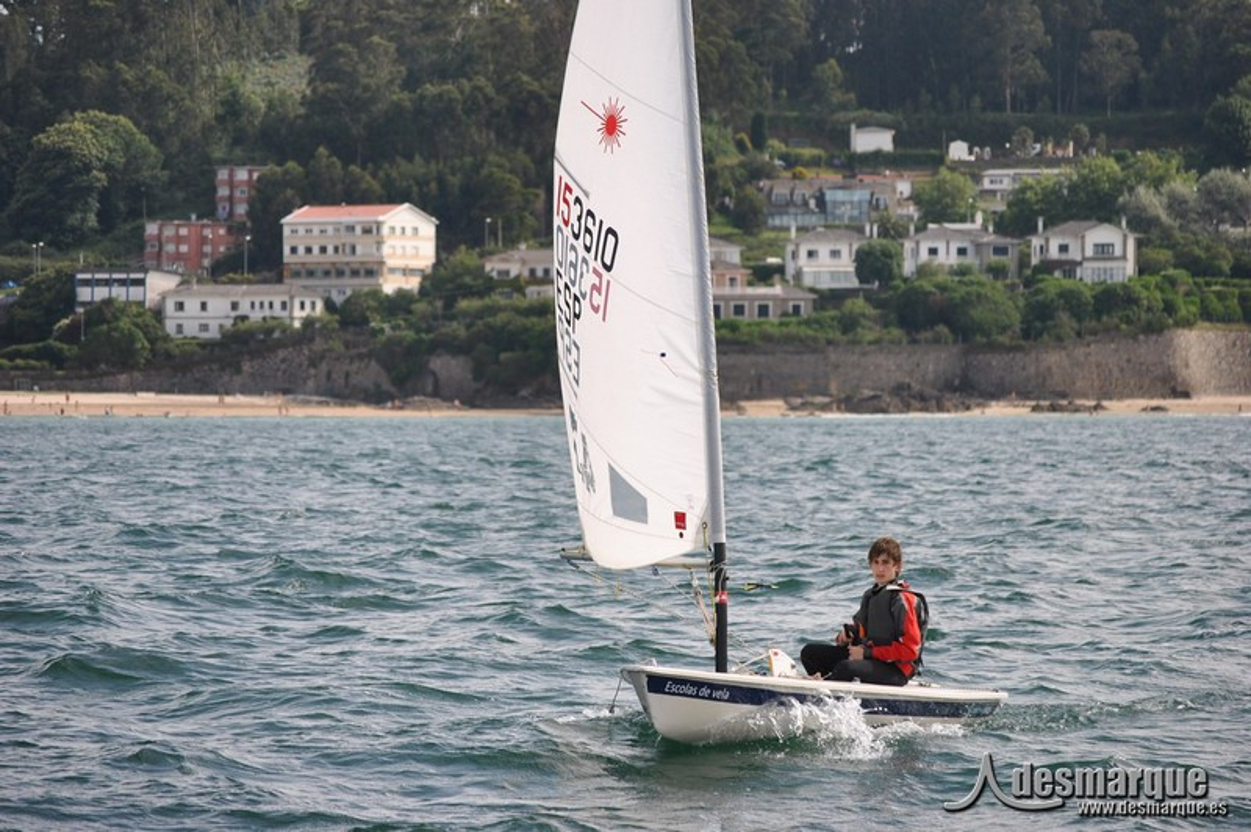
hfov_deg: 11.2
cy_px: 416
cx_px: 626
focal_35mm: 183
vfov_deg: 7.5
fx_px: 6354
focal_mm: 122
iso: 100
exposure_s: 1/500
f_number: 5.6
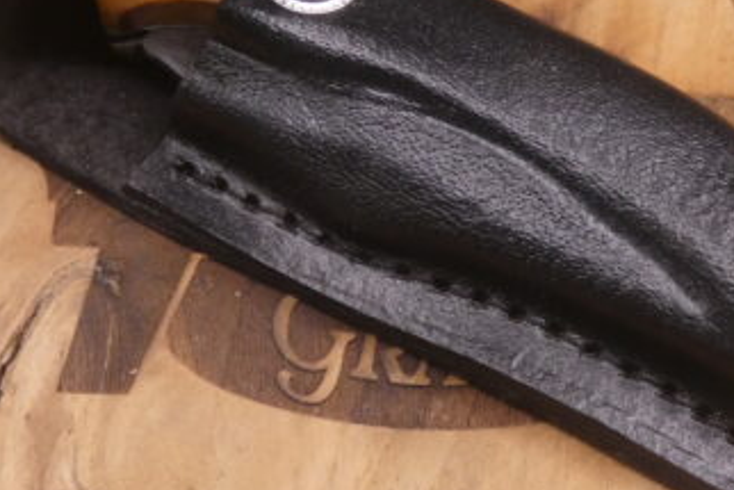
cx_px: 390
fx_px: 1897
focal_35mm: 93
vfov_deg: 14.7
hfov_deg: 21.9
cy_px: 119
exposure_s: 1/80
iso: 400
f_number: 3.8
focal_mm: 8.6
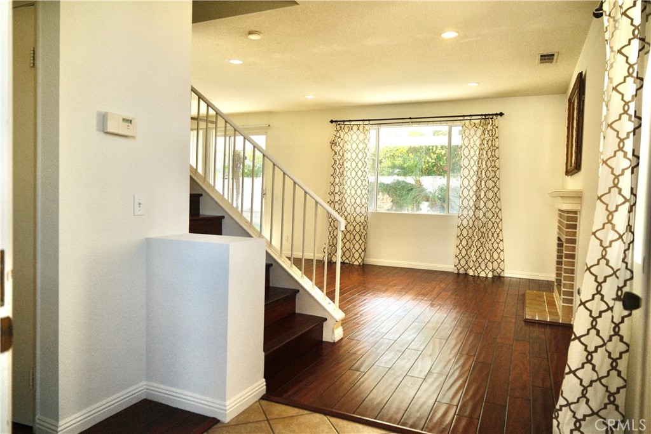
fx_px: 434
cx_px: 326
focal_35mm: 24
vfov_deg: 53.1
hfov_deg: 73.7
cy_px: 217
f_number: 2.8
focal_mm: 16
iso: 320
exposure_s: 1/400
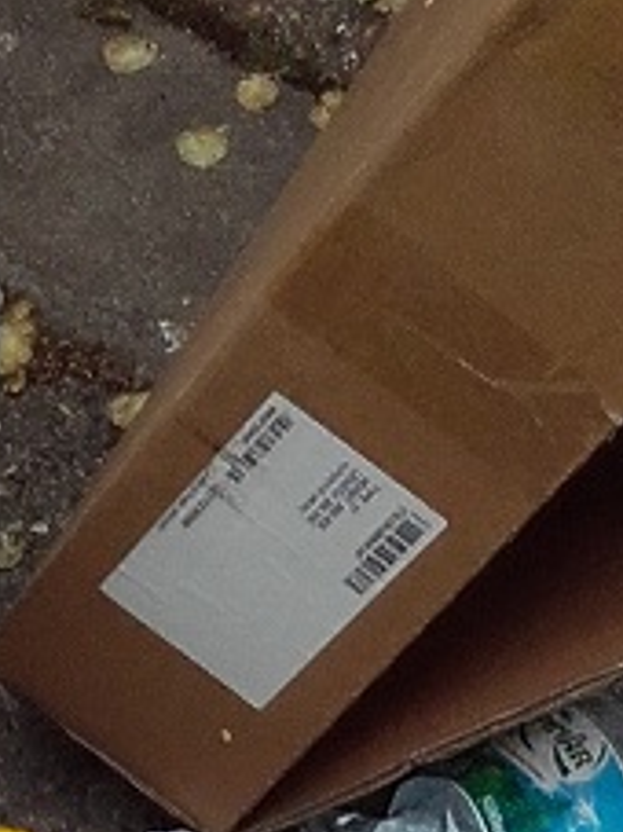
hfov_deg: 8.3
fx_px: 4251
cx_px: -132
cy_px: 2045
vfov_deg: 9.8
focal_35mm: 177
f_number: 2.2
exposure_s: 1/354
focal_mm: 3.31
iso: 50
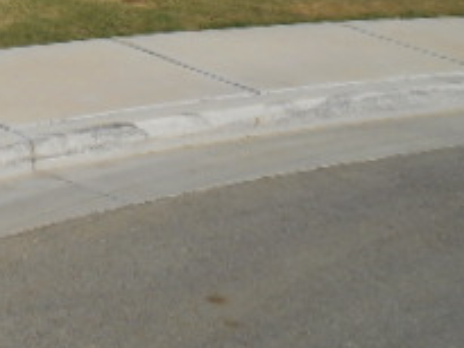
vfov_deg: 16.4
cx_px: -109
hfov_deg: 22.1
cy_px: -190
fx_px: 1086
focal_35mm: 81
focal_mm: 4.7
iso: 80
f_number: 3.4
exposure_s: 1/1600
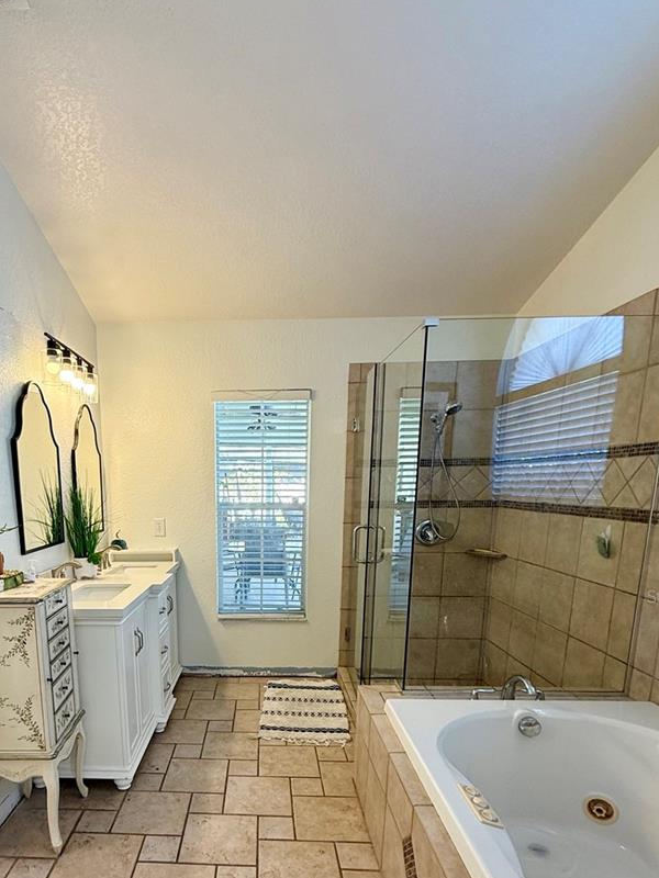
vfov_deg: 76.1
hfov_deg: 62.2
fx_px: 533
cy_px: 596
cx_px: 231
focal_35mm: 21
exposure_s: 1/40
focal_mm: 2.22
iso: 80
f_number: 2.2
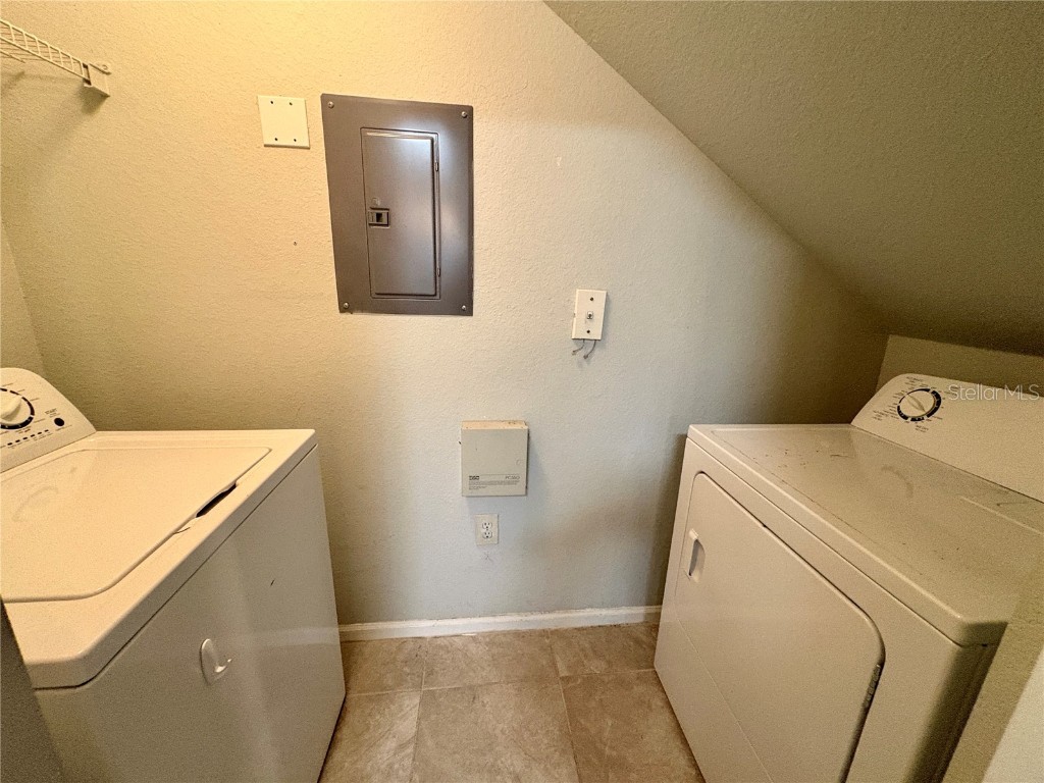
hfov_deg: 102.1
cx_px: 522
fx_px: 422
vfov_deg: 85.7
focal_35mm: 14
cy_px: 392
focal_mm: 2.22
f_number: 2.2
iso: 500
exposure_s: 1/60
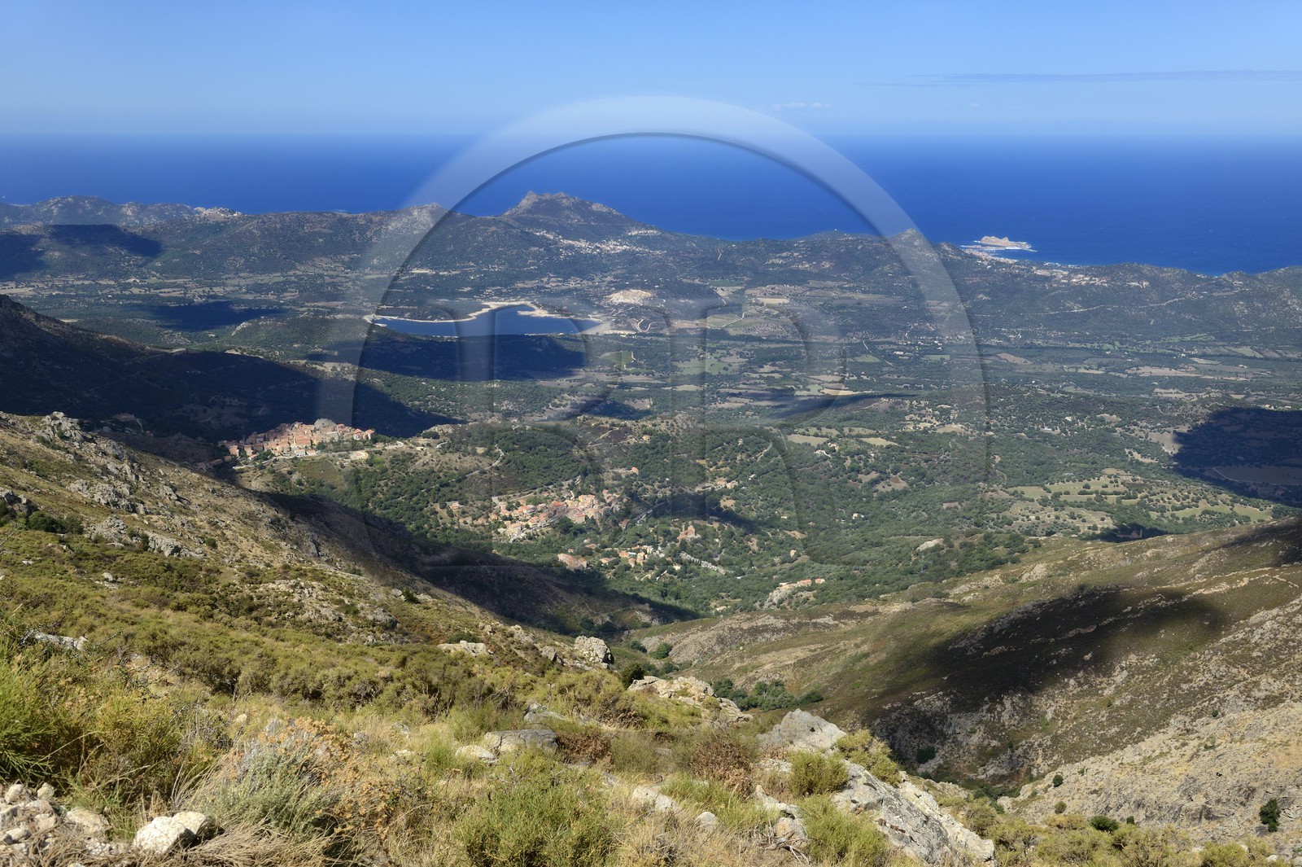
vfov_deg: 36.8
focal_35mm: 36
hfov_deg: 53.2
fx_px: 1301
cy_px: 434
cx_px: 651
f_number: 11
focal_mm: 36
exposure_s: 1/320
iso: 200
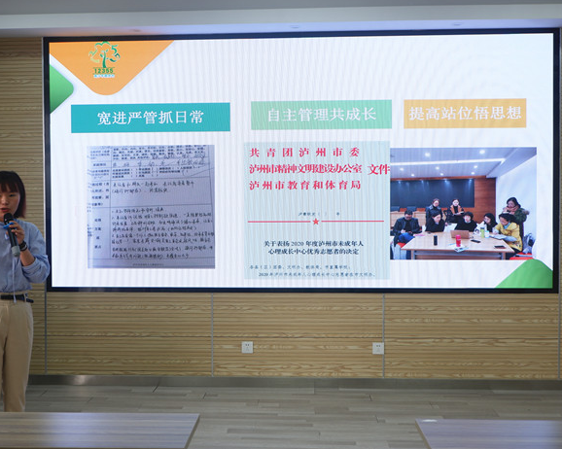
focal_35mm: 50
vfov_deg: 30.2
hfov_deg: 37.3
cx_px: 242
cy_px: 224
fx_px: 831
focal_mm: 29.6
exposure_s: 1/85
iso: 200
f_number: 4.5
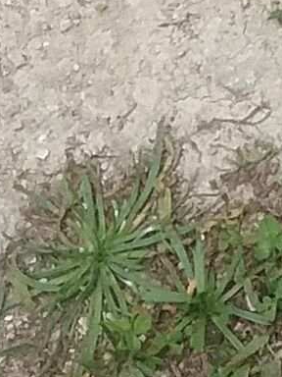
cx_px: 642
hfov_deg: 6.8
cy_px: -563
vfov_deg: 8.5
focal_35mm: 209
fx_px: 2270
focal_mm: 3.3
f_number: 2.2
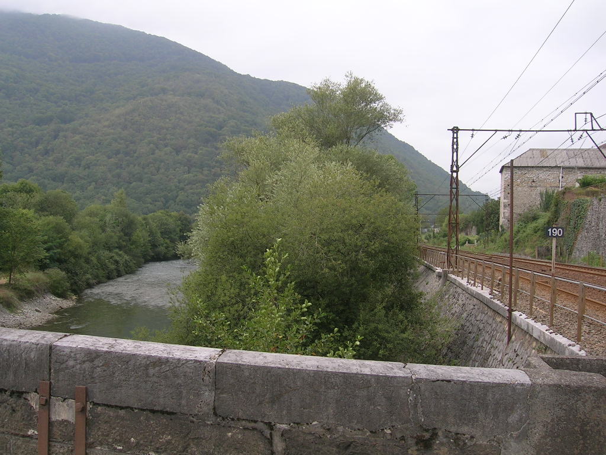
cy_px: 228
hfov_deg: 52.6
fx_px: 613
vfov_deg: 40.7
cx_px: 303
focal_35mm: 35
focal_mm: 5.4
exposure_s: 1/248
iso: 50
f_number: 4.8
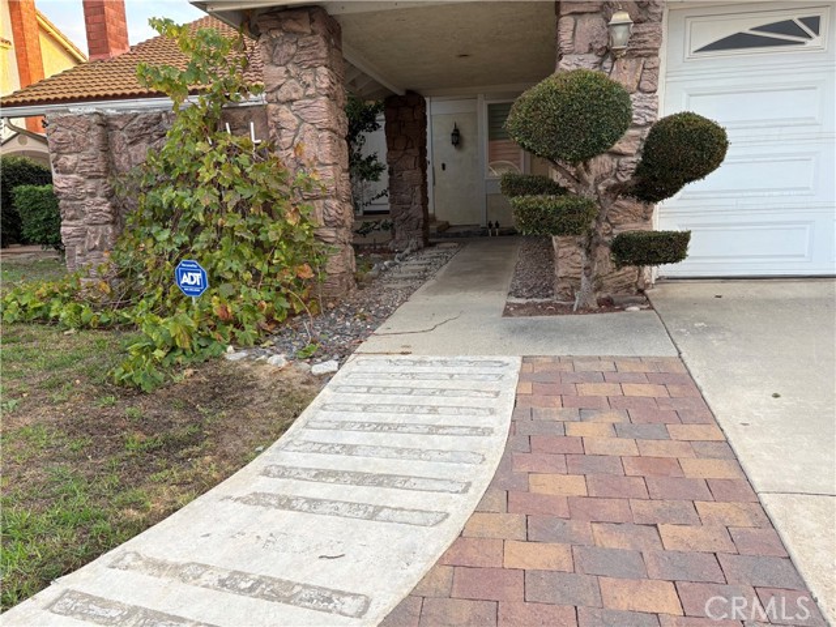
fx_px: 628
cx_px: 418
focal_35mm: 26
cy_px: 314
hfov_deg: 67.3
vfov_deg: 53.1
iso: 64
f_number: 1.6
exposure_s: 1/122
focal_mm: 5.96
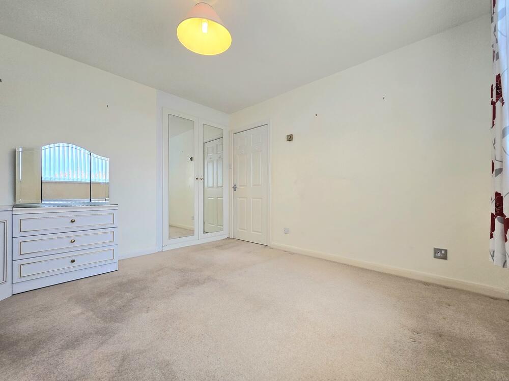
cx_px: 254
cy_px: 190
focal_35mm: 13
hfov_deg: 106.2
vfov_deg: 89.9
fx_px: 191
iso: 64
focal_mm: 2.2
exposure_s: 1/50.3
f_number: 2.2
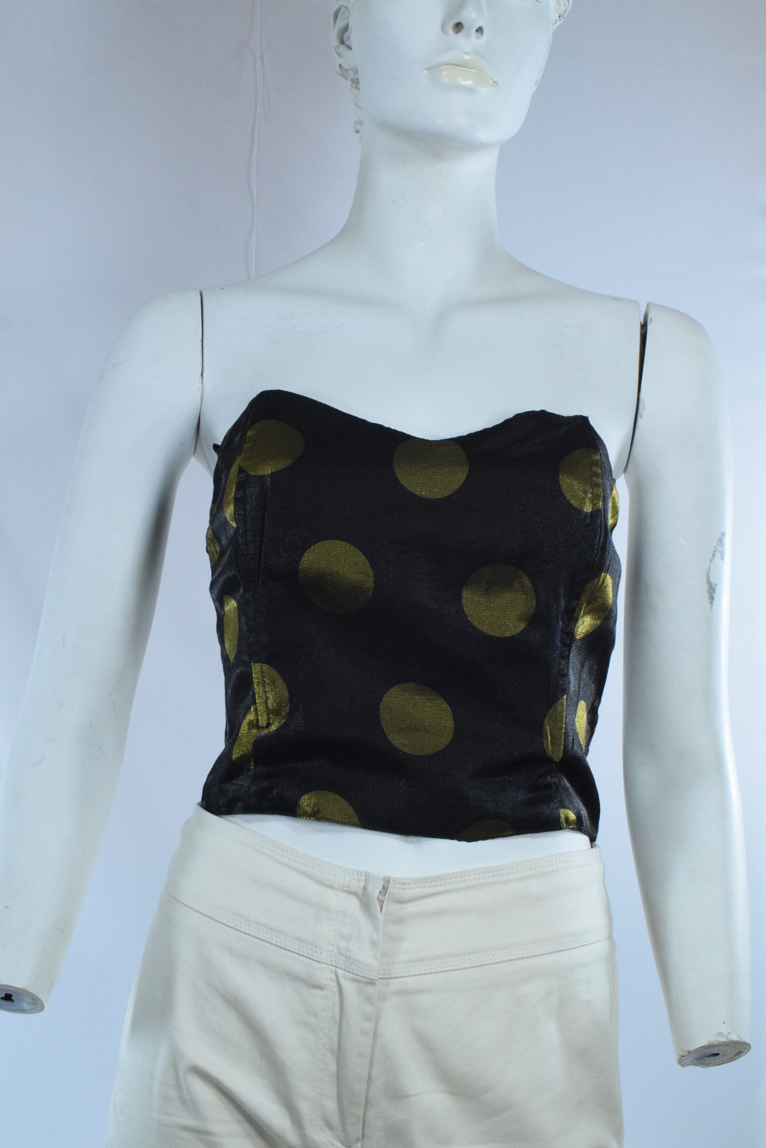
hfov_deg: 28.1
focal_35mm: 48
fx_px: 1531
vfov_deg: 41.1
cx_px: 383
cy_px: 574
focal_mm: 32
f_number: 13
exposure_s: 1/250
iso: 3200
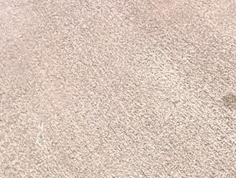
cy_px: -290
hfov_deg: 21.8
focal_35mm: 85
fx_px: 580
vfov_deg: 12.3
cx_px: 261
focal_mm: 2.22
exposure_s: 1/99
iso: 40
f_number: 2.2
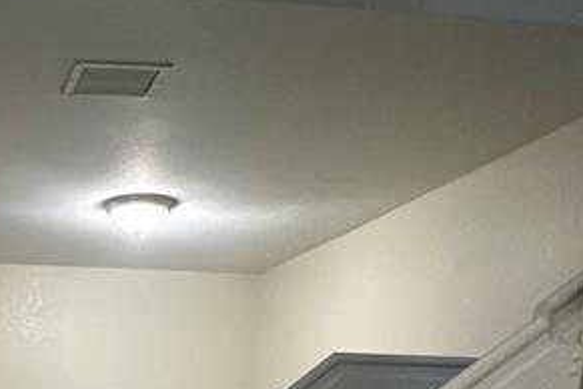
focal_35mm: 60
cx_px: -18
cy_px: 700
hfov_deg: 30.7
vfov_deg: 18.0
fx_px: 972
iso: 200
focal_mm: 2.22
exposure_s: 1/60
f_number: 2.2
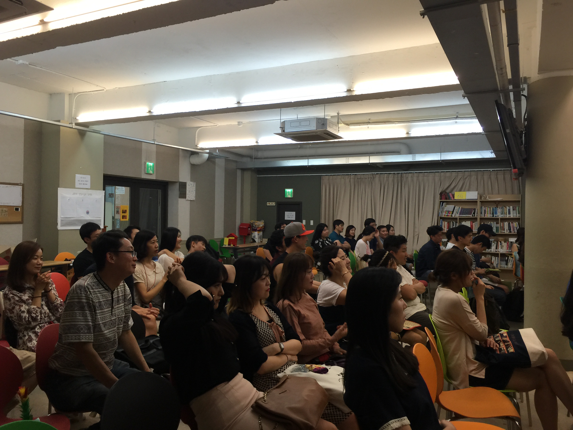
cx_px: 286
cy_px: 215
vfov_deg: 48.2
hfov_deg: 61.7
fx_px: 480
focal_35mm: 29
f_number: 2.2
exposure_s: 1/40
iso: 32
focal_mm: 4.15
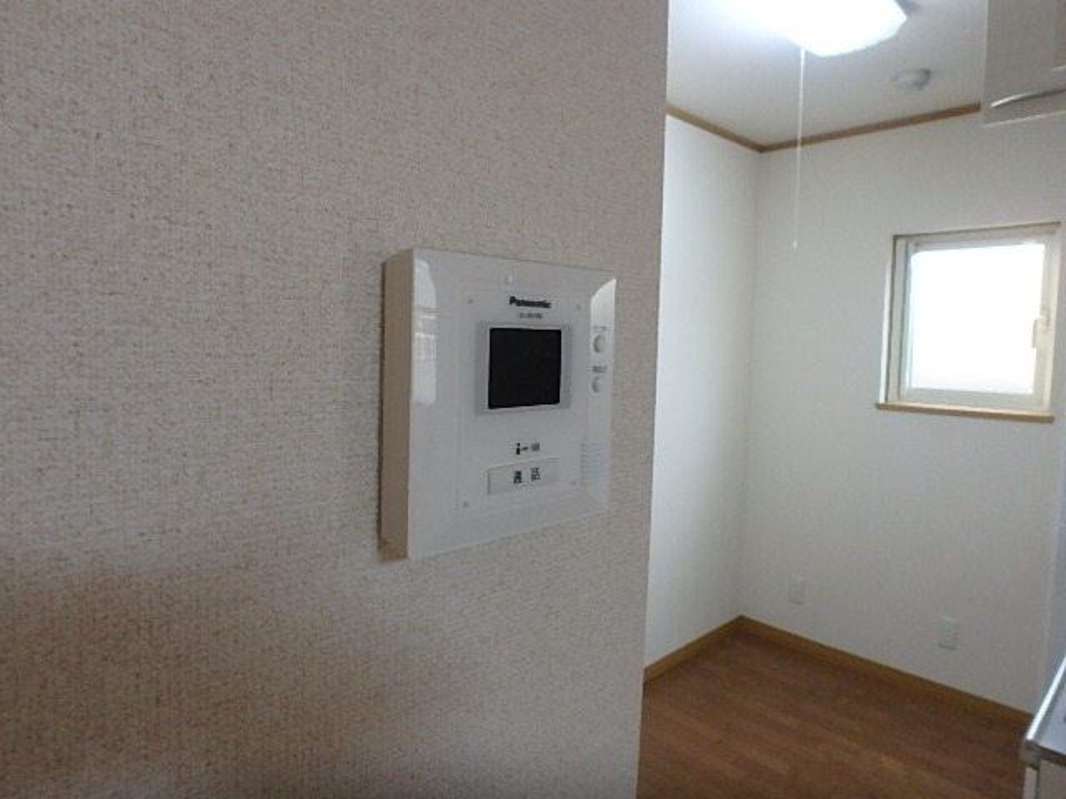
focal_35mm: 21
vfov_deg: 63.4
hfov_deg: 79.0
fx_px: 647
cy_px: 400
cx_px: 533
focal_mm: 3.7
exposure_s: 1/30
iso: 500
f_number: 3.5
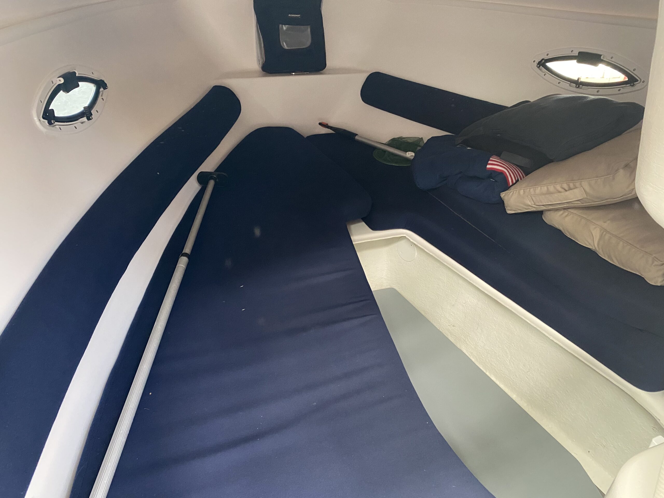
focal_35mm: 26
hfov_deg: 67.3
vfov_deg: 53.1
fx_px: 499
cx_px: 332
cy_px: 249
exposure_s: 1/44
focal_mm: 4.25
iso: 500
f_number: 1.8
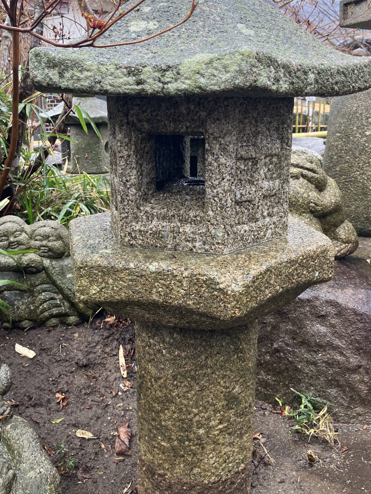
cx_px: 194
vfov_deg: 49.9
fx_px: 529
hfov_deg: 38.7
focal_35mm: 37
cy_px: 209
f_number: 1.8
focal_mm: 3.99
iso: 40
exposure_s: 1/124
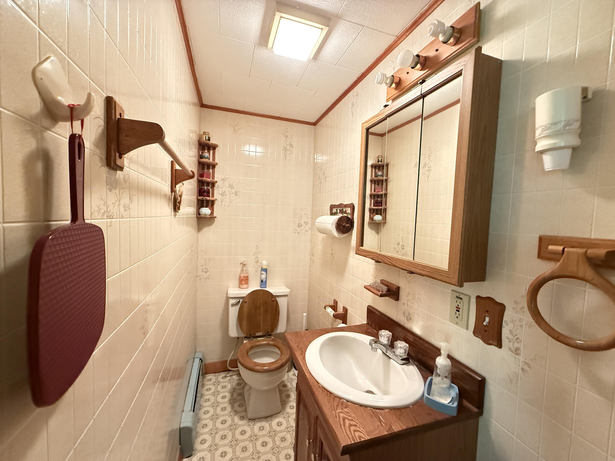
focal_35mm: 14
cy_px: 230
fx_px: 249
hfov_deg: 102.1
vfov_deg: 85.7
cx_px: 308
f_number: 2.2
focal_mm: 2.22
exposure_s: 1/40
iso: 1000
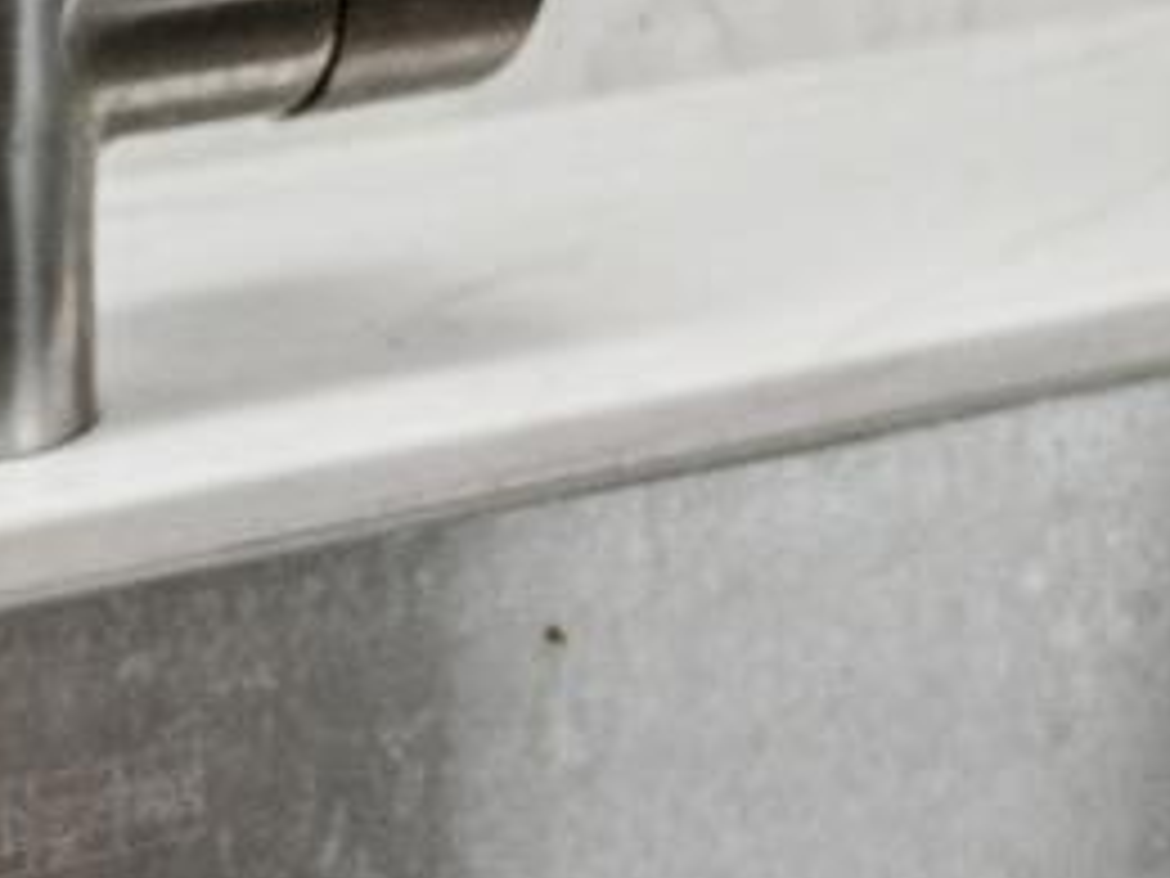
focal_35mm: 211
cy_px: 140
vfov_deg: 7.0
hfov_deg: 9.4
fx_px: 7132
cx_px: 666
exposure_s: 1/25
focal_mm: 38
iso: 110
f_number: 4.8
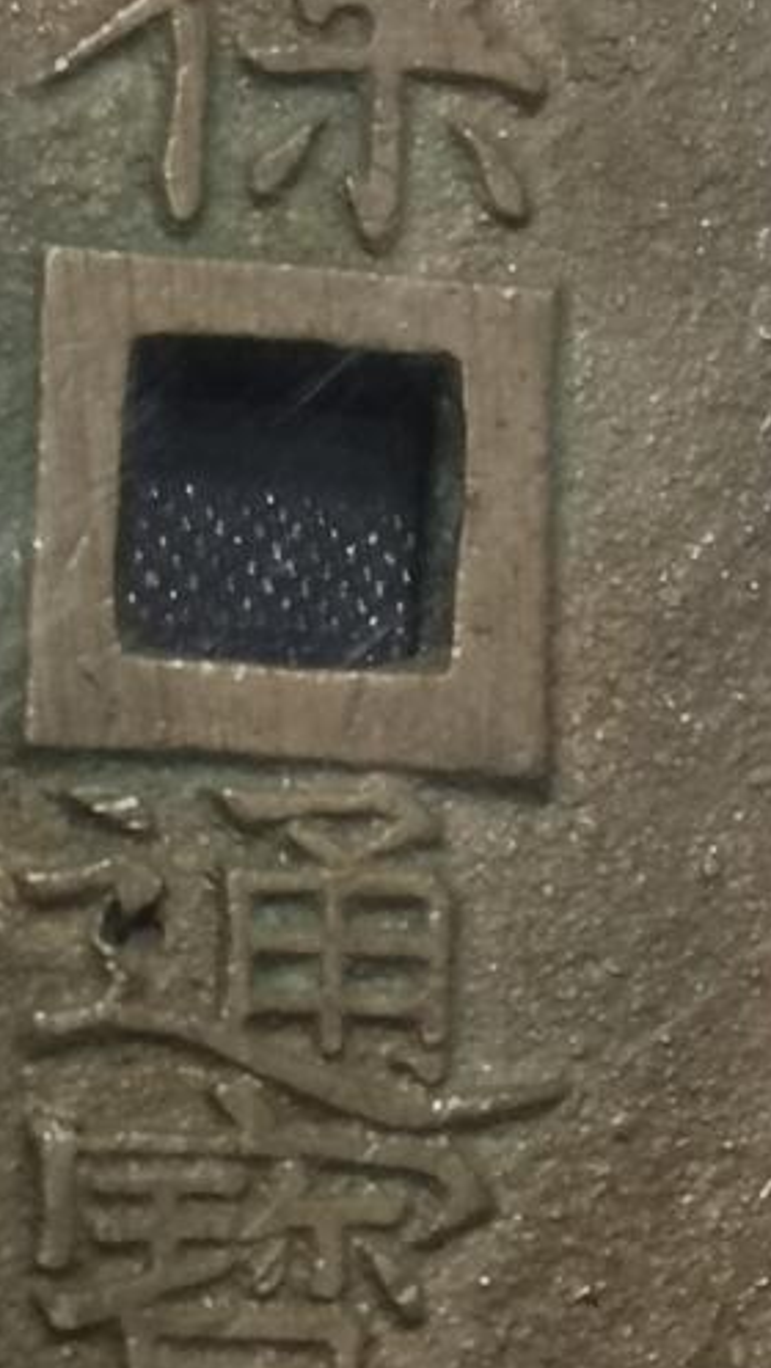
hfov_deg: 5.6
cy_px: 350
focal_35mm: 217
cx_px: 746
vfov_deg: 9.9
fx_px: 7877
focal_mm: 5.58
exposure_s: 1/100
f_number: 1.8
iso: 80
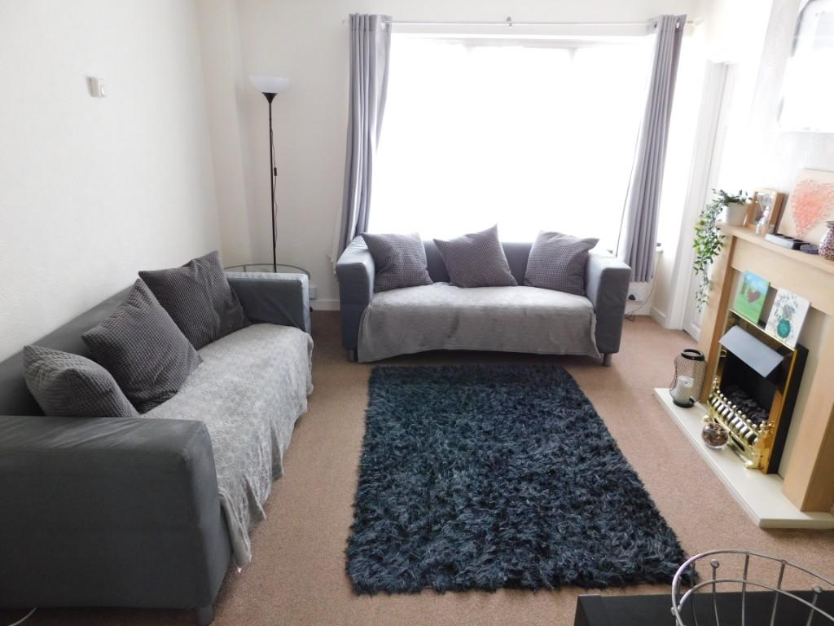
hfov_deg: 73.9
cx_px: 417
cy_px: 313
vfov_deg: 58.9
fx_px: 554
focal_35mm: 23
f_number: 3
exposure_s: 1/30
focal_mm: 4
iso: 250
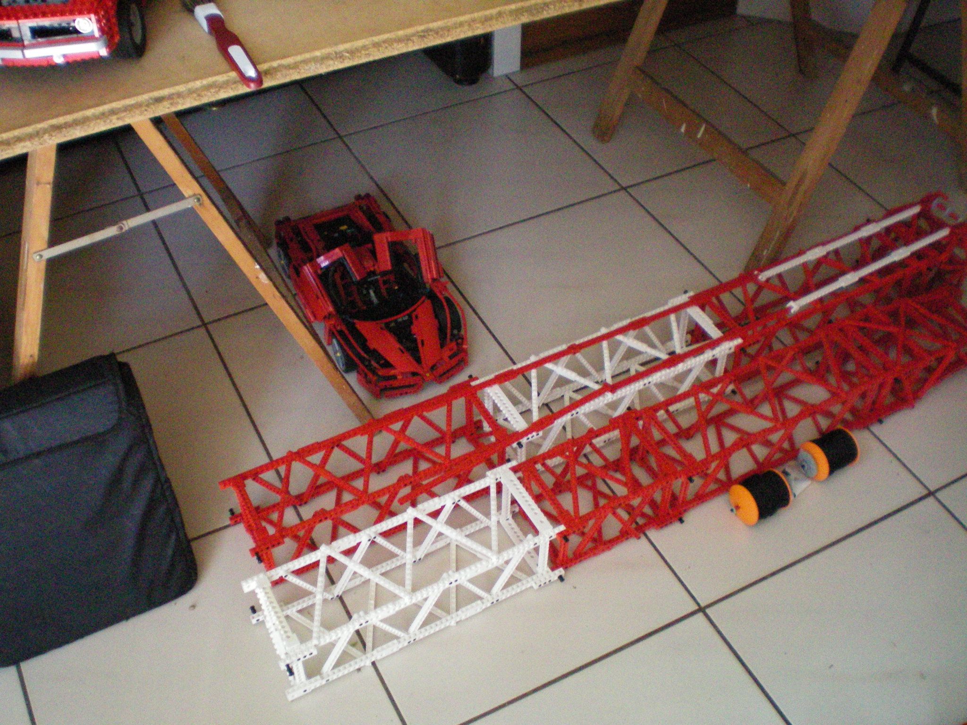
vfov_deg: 37.7
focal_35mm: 38
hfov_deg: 49.0
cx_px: 484
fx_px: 1062
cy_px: 362
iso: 640
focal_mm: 6.3
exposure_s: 1/125
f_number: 3.1
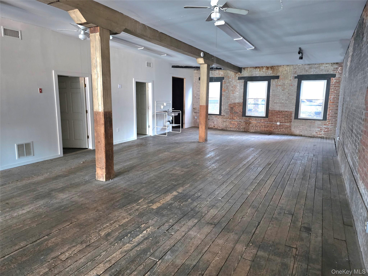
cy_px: 138
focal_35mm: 23
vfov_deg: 58.9
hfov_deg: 73.9
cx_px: 184
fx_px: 245
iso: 1250
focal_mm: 6.3
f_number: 1.7
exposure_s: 1/12
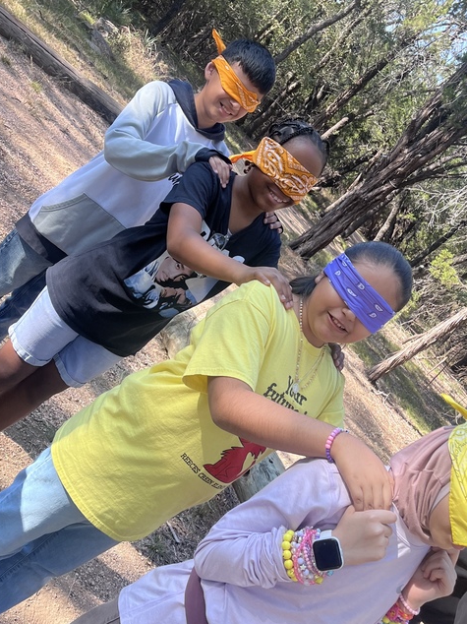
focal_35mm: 42
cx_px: 239
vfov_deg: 44.8
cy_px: 339
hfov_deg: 34.3
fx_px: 756
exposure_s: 1/394
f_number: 1.6
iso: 50
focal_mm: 5.1
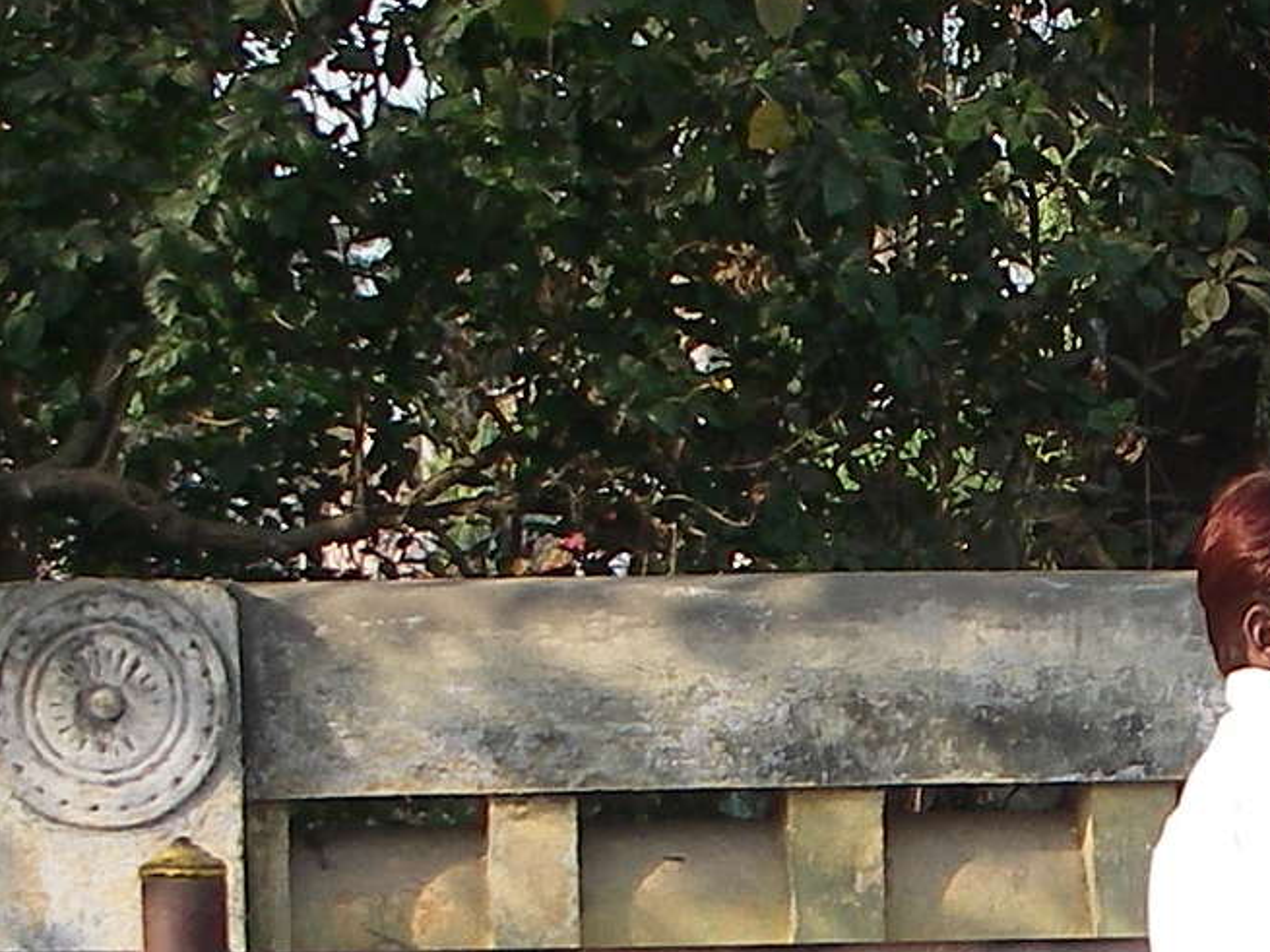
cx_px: 1427
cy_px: 1019
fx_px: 5319
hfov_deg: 13.3
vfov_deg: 10.1
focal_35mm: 145
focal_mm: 6.3
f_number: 3.3
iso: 64
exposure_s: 1/200
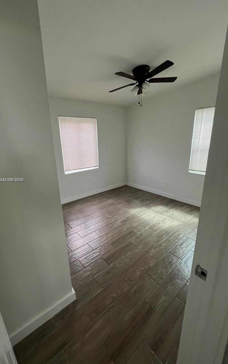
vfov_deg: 105.3
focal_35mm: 14
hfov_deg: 78.5
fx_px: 139
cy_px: 180
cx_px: 106
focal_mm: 1.57
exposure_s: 1/99
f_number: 1.8
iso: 250
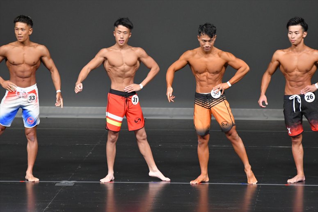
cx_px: 159
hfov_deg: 6.5
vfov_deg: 4.4
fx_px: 2781
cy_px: 106
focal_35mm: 315
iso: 4000
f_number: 5.6
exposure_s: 1/400
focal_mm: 210
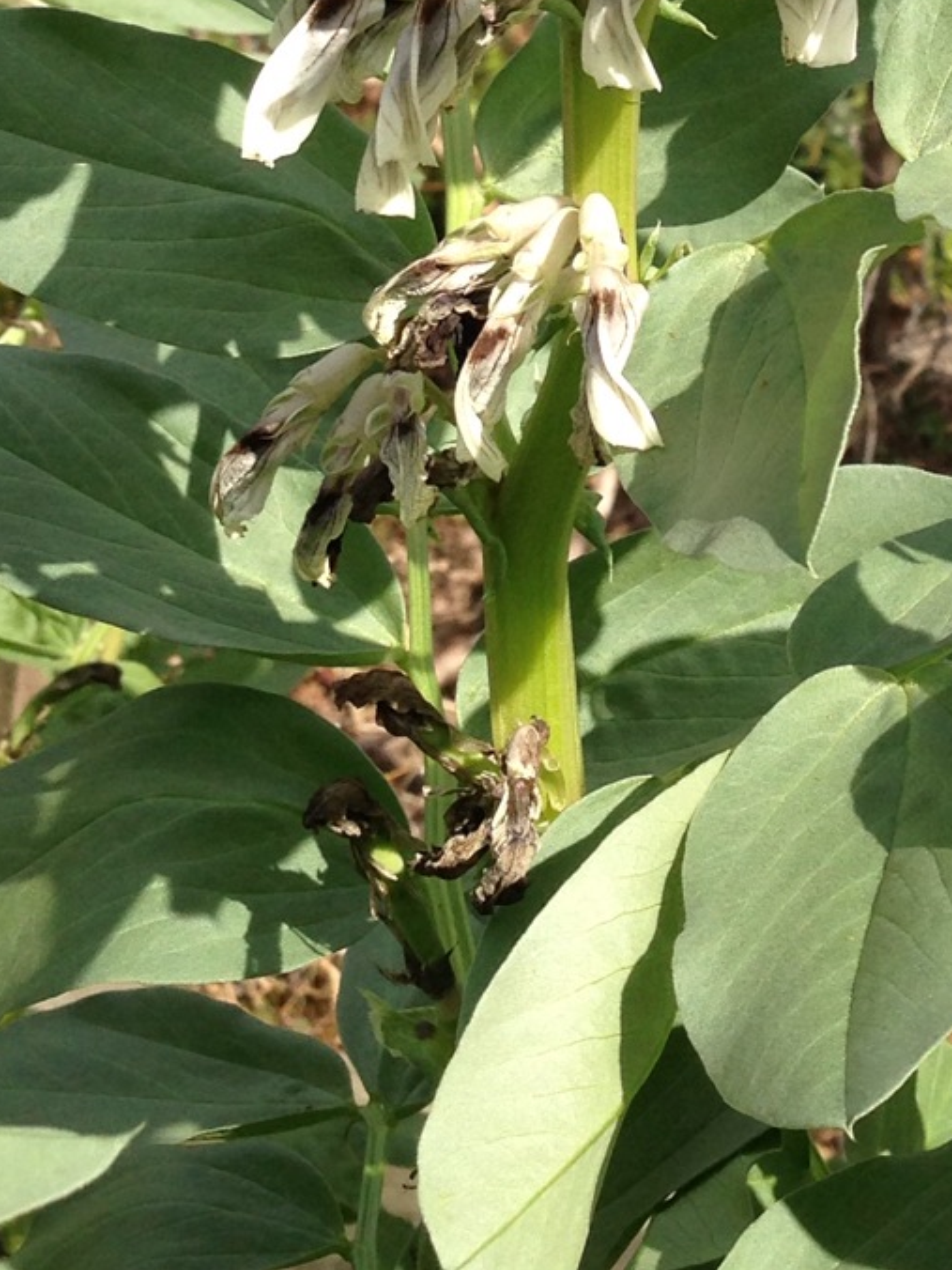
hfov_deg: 14.7
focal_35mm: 100
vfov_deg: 19.0
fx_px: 3667
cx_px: 800
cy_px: -51
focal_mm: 4.12
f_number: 2.4
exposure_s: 1/1004
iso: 50
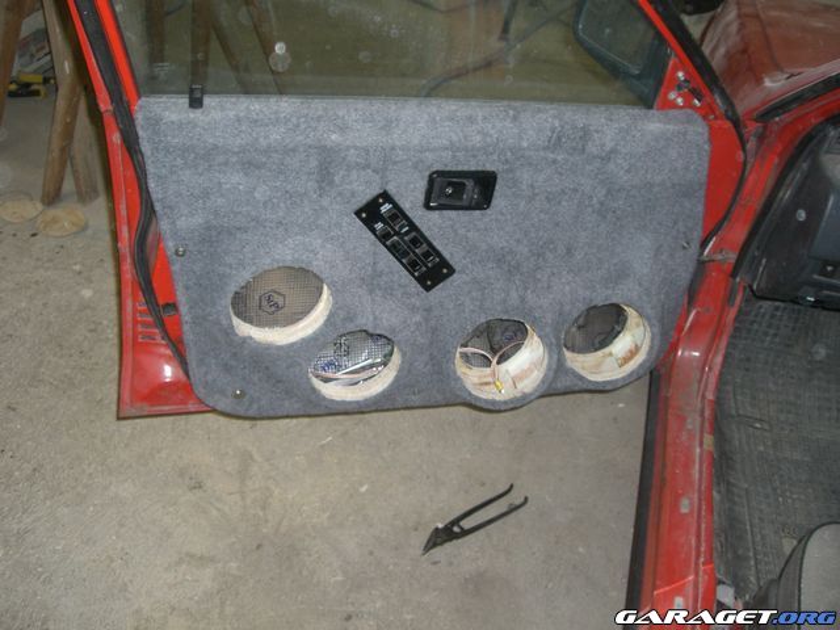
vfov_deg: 37.7
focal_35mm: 38
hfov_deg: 49.0
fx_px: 922
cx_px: 420
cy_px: 315
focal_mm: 6.2
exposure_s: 1/60
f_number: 2.7
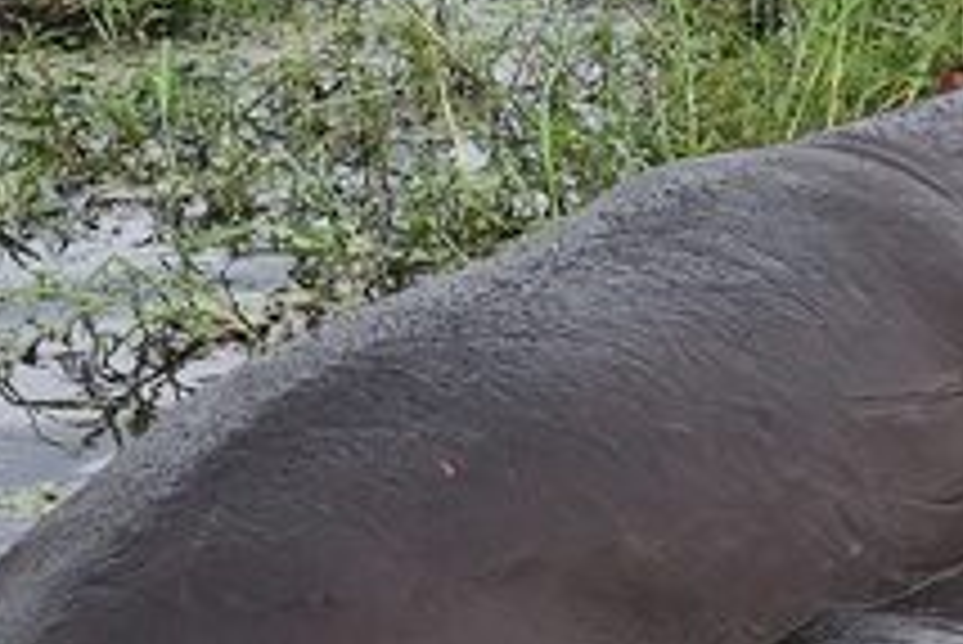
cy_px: 259
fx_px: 5755
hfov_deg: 9.5
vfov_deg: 6.4
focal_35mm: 215
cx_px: 855
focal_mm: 100
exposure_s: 1/1000
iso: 800
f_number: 9
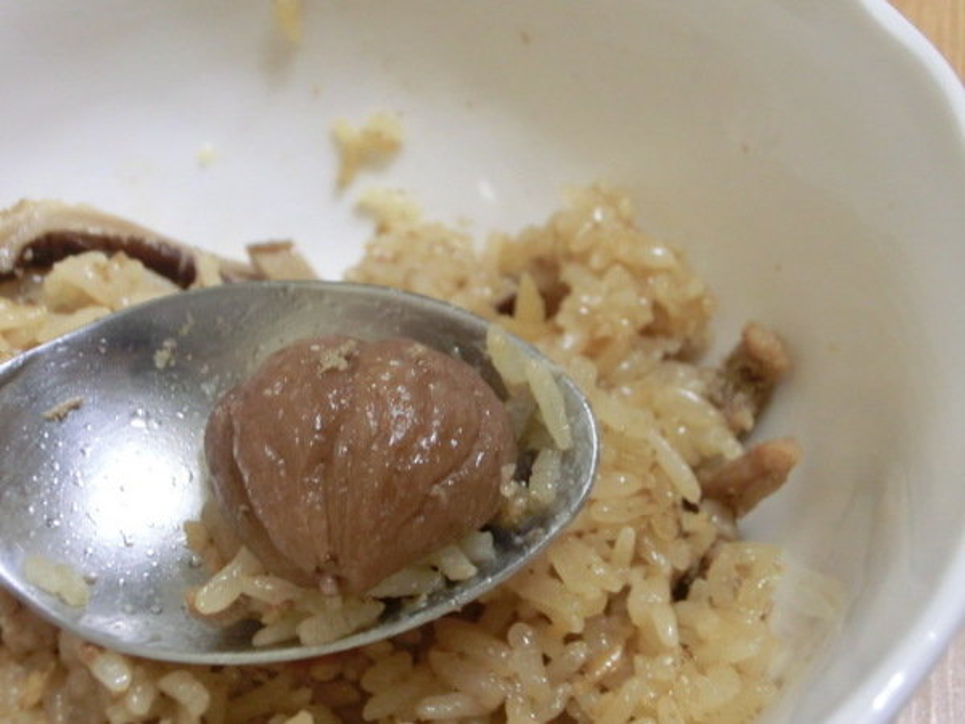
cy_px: 362
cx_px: 482
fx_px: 1422
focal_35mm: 51
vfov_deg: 28.6
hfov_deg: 37.5
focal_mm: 9.09
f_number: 4.4
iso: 800
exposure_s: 1/15
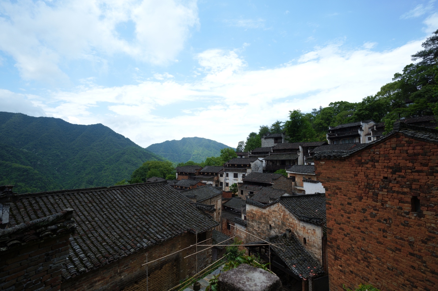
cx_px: 219
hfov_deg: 93.3
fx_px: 207
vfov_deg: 70.3
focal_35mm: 17
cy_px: 146
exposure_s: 1/500
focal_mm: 17
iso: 100
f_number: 5
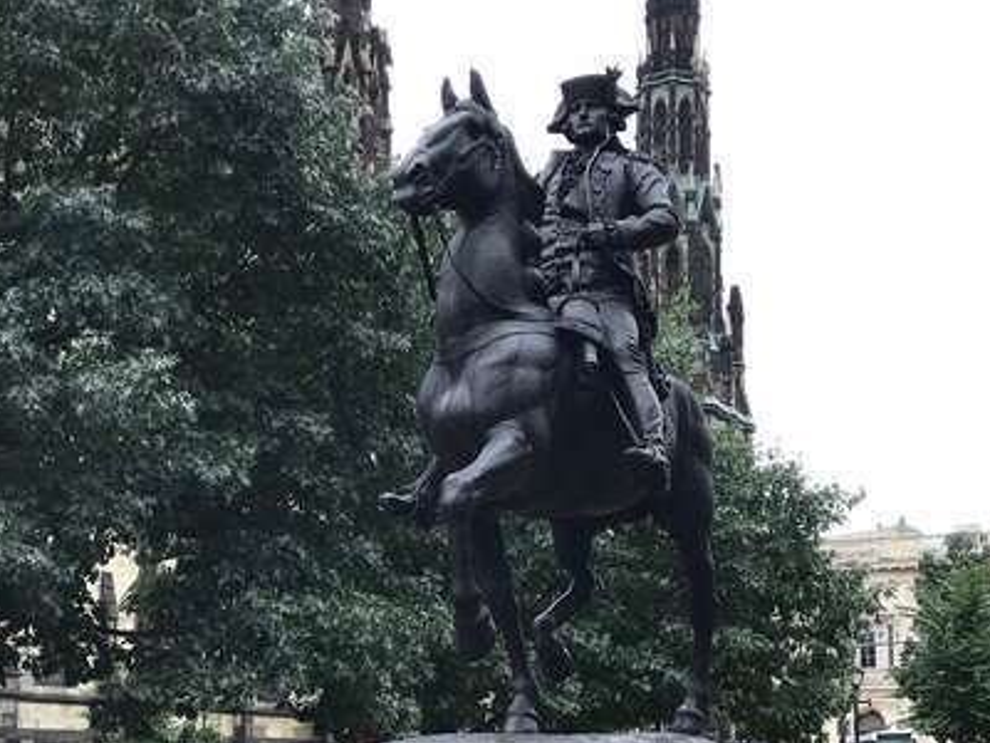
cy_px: 580
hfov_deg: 34.3
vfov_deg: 25.7
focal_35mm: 56
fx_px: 1602
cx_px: 455
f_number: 1.8
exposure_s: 1/414
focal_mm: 3.99
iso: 20
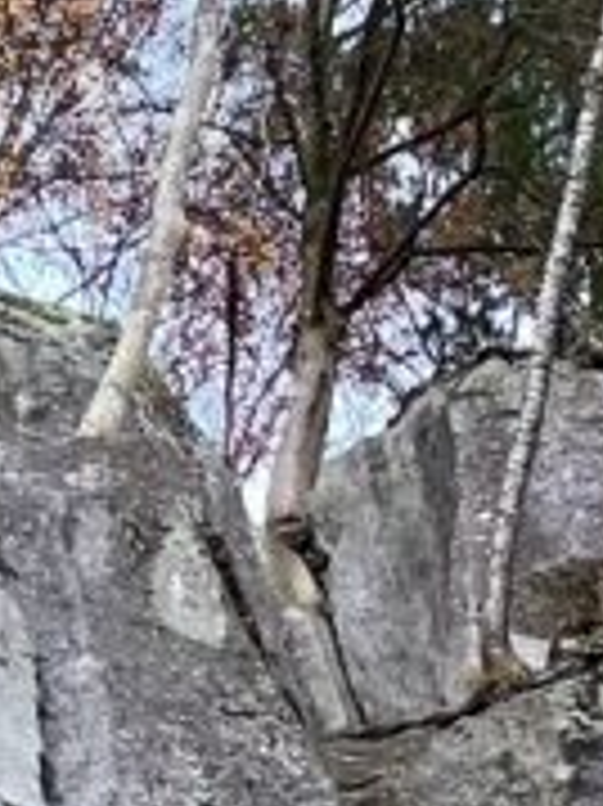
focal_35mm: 160
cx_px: -50
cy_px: 2287
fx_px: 3721
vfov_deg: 9.9
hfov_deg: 9.2
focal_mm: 3.99
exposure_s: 1/85
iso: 80
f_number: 1.8
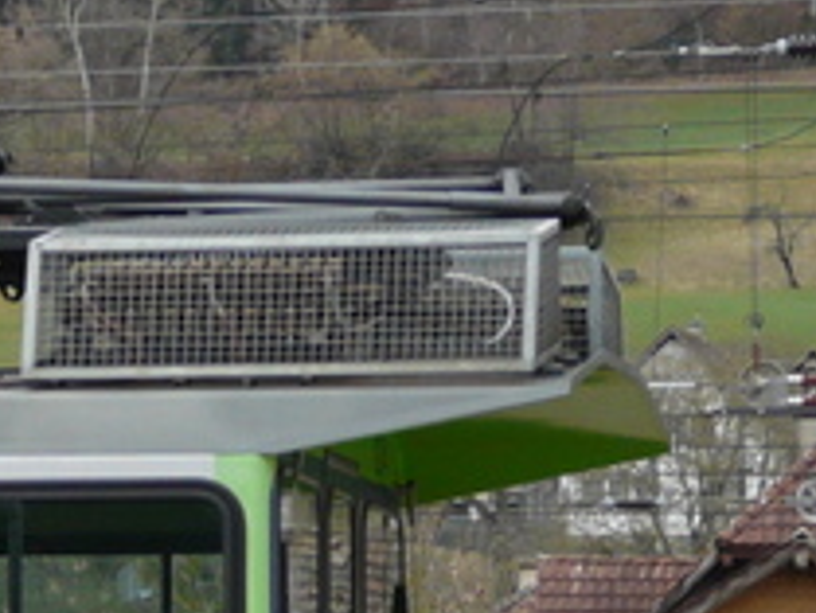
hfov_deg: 3.6
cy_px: 929
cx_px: -566
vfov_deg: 2.7
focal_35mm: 545
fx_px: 12855
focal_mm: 18.8
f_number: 3.6
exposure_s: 1/125
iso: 100
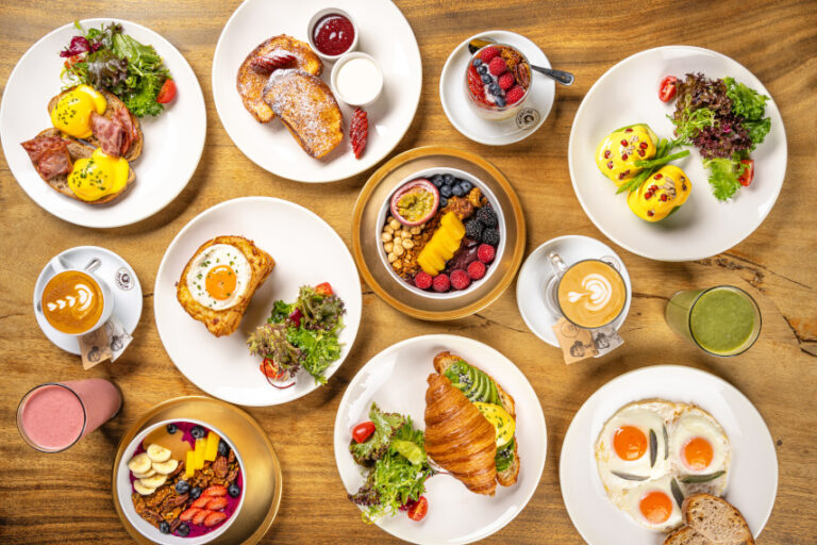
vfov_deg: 37.9
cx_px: 408
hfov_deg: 54.4
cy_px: 272
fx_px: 794
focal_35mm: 35
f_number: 13
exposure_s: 1/250
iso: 250
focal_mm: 35
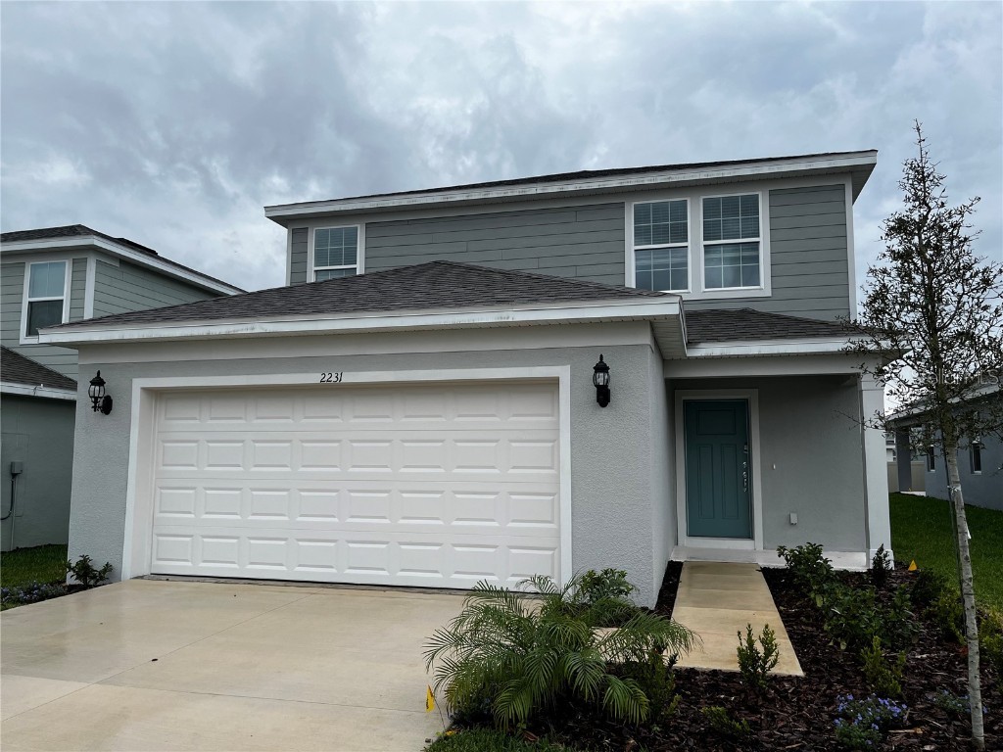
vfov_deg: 53.1
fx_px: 753
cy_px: 376
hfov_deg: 67.3
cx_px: 502
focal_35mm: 26
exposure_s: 1/1294
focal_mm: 5.1
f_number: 1.6
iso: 50
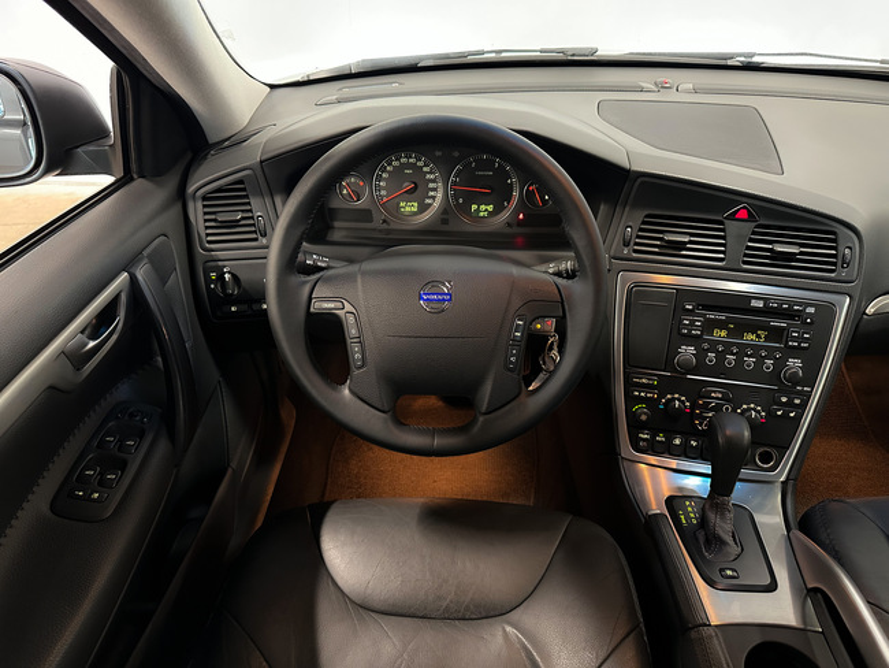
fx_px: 617
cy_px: 334
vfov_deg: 56.8
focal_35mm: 24
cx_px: 444
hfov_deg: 71.6
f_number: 1.8
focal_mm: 6.86
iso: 1000
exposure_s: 1/30
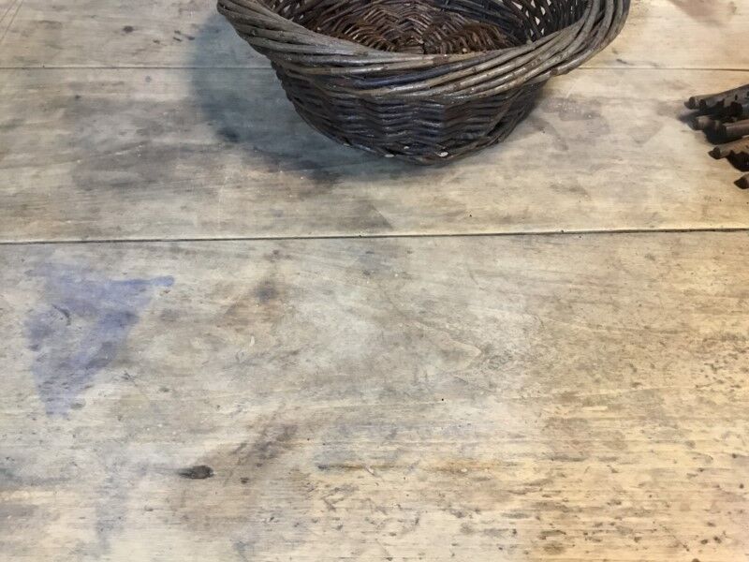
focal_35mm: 31
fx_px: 671
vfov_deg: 45.4
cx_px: 374
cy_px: 281
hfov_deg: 58.4
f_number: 2.4
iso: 200
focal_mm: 3.3
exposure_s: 1/20
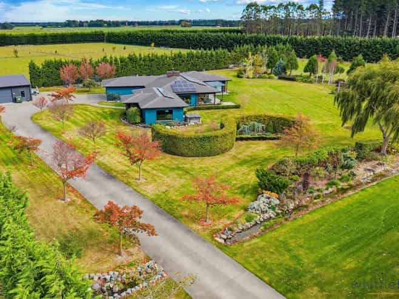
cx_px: 200
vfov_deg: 56.8
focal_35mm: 24
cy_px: 150
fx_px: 277
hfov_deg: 71.6
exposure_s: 1/4000
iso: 340
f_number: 1.8
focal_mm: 8.7
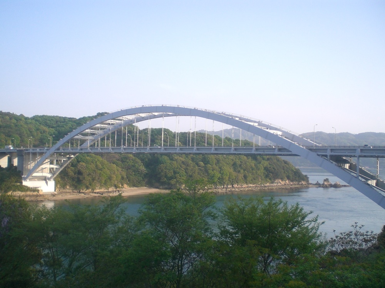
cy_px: 144
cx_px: 192
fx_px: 423
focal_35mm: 38
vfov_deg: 37.7
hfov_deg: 49.0
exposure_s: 1/320
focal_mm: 6.3
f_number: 3.1
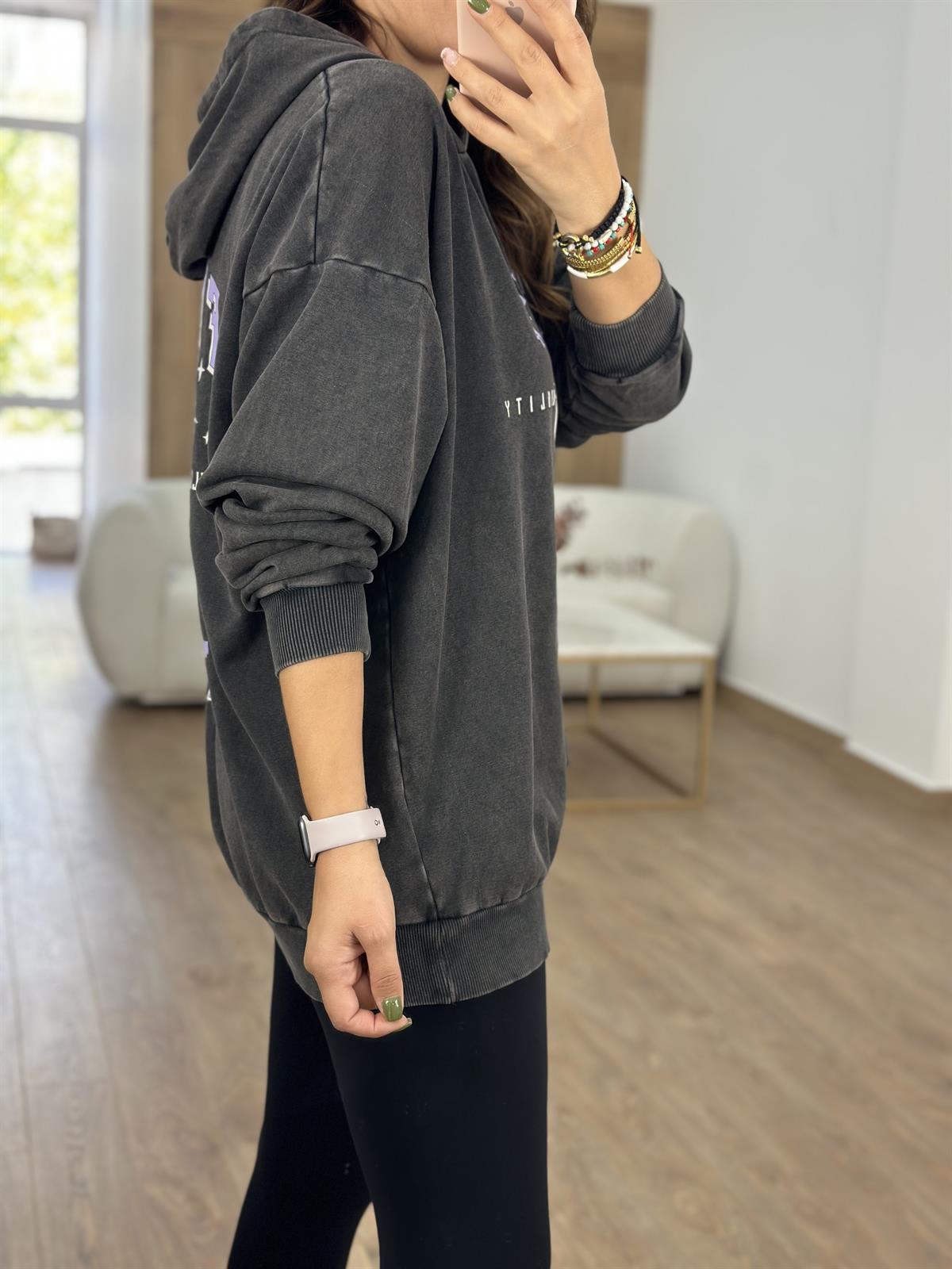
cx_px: 476
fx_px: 1760
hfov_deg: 30.3
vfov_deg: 39.7
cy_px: 634
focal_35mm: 48
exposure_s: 1/100
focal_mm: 6.86
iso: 64
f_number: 1.78
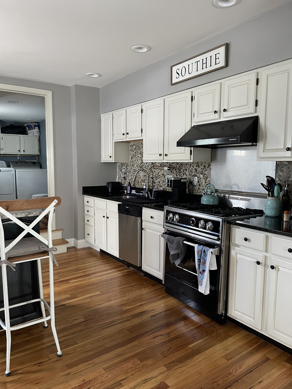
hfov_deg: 53.1
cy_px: 194
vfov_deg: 67.3
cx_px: 146
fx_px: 292
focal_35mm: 26
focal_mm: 4.2
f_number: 1.6
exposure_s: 1/60
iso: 320
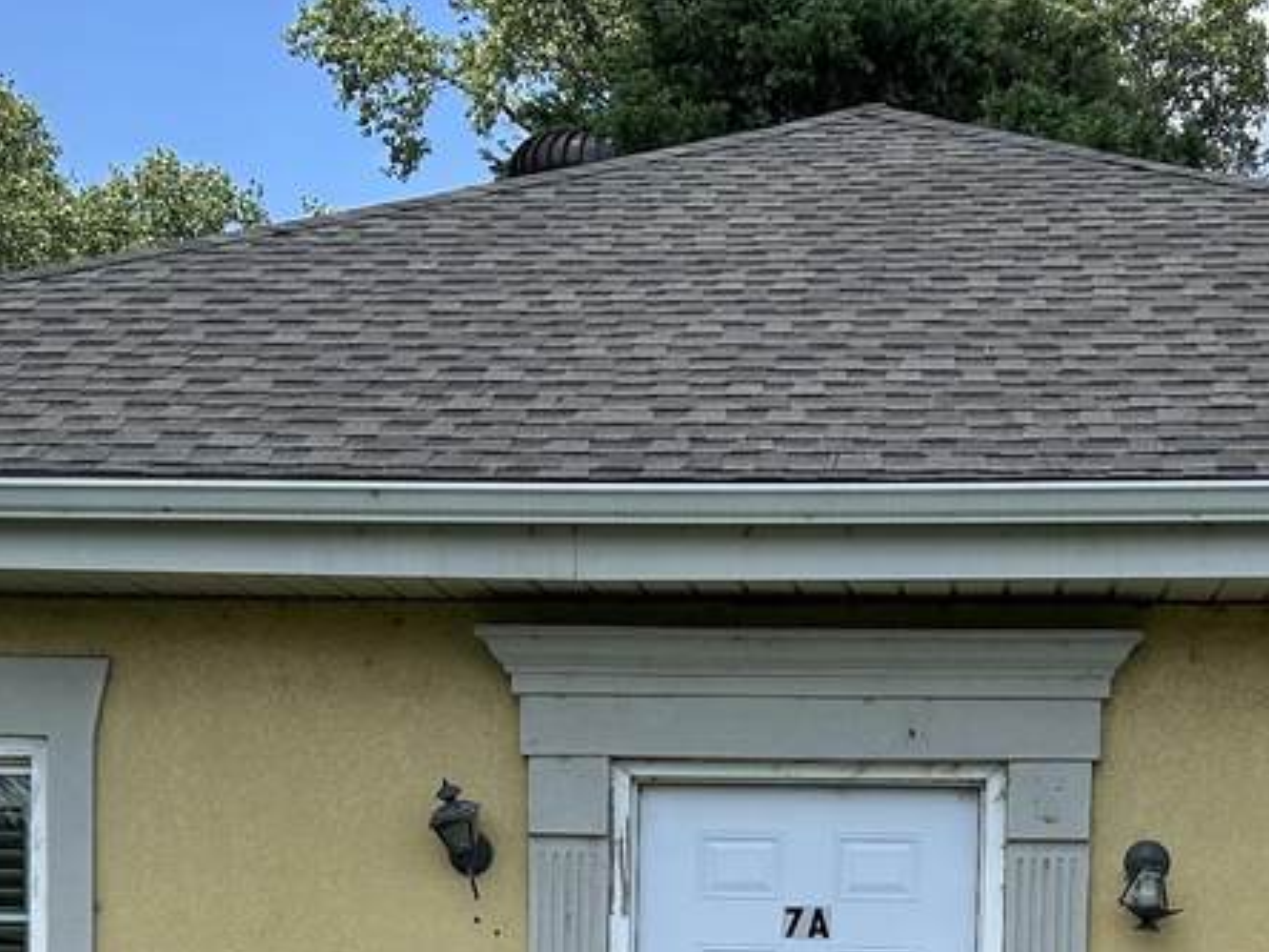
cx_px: 680
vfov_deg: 18.8
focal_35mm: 75
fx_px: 2749
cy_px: 1075
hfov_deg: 26.0
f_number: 1.5
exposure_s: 1/1934
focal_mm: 5.7
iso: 50
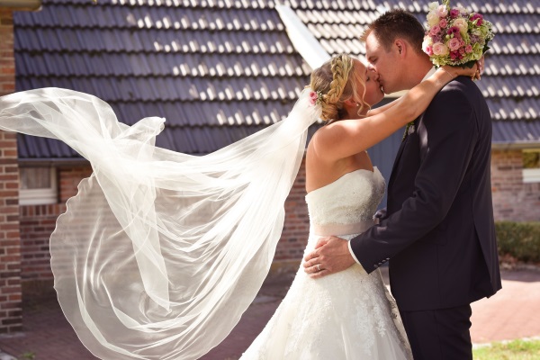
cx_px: 270
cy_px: 180
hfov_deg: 23.9
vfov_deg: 16.1
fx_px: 1275
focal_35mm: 85
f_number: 5.6
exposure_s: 1/500
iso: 200
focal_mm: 85
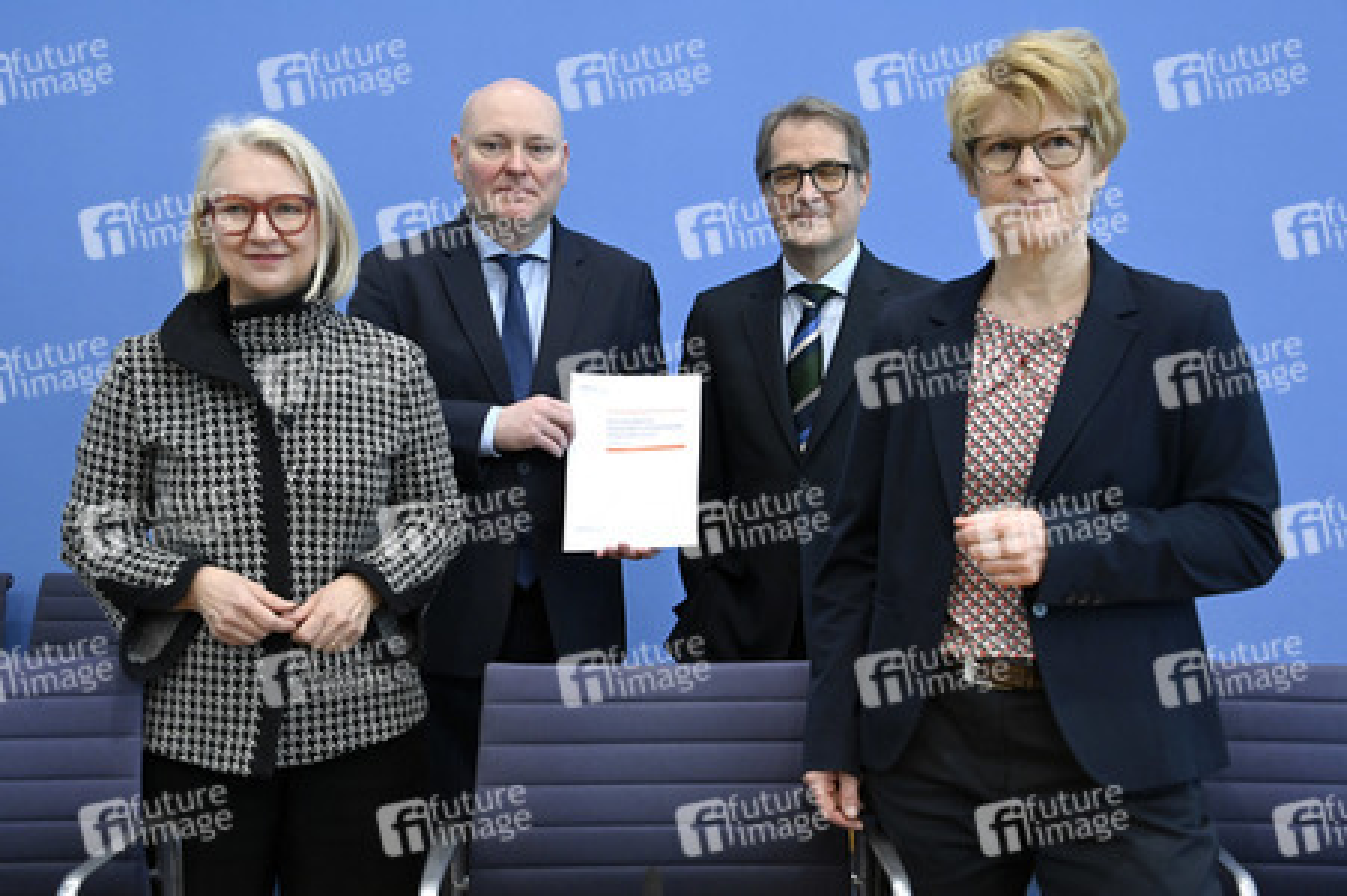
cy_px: 448
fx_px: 1645
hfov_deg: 44.5
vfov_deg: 30.5
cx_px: 674
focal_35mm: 44
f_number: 5.6
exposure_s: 1/640
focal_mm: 44
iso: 4000
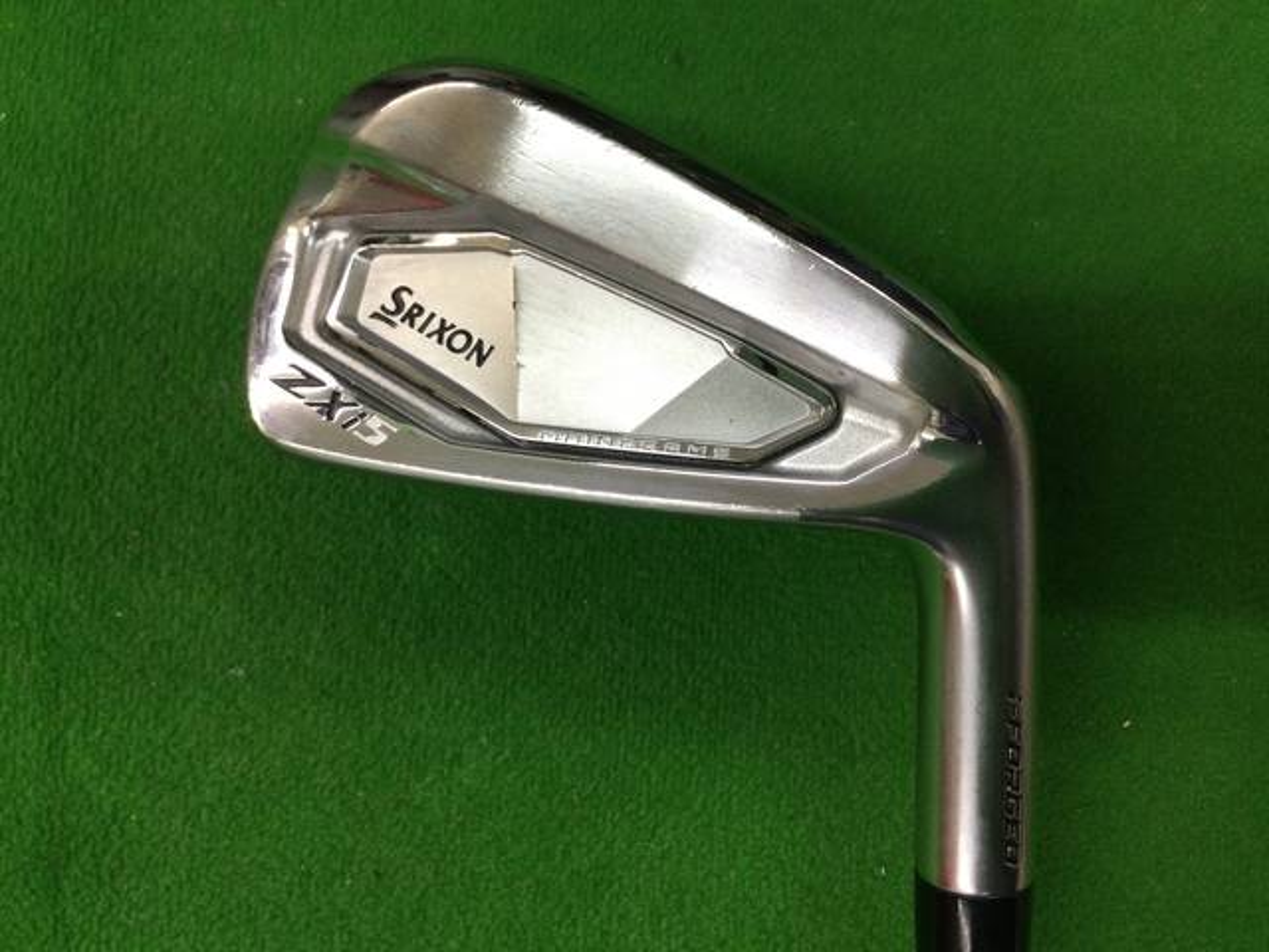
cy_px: 476
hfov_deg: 58.4
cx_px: 634
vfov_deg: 45.4
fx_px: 1136
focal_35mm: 31
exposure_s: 1/30
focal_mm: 3.3
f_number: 2.4
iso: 50
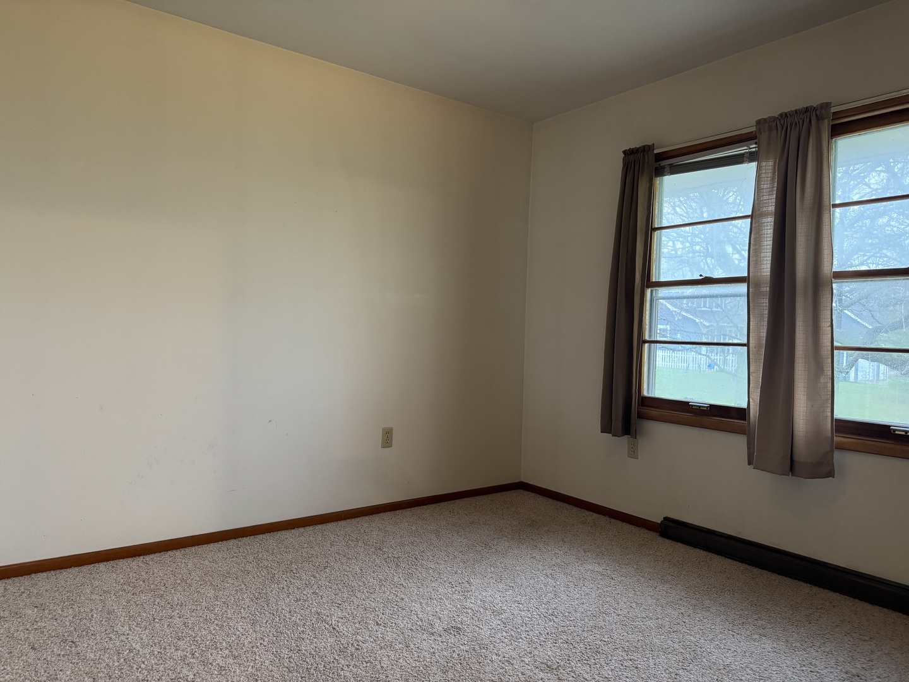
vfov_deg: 56.8
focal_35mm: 24
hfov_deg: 71.6
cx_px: 454
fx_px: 630
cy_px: 341
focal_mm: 6.76
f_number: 1.78
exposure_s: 1/60
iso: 500
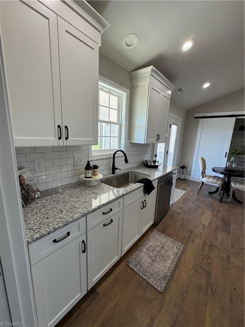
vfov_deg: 102.1
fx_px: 132
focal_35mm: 14
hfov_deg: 85.7
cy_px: 164
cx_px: 122
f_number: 2.2
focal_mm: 2.22
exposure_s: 1/120
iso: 64
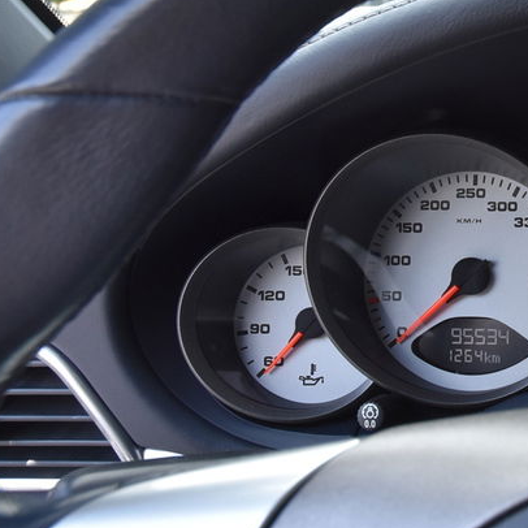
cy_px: 127
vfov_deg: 29.1
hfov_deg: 26.0
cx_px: 652
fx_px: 1001
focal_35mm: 58
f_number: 8
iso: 800
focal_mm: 18
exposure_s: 1/250
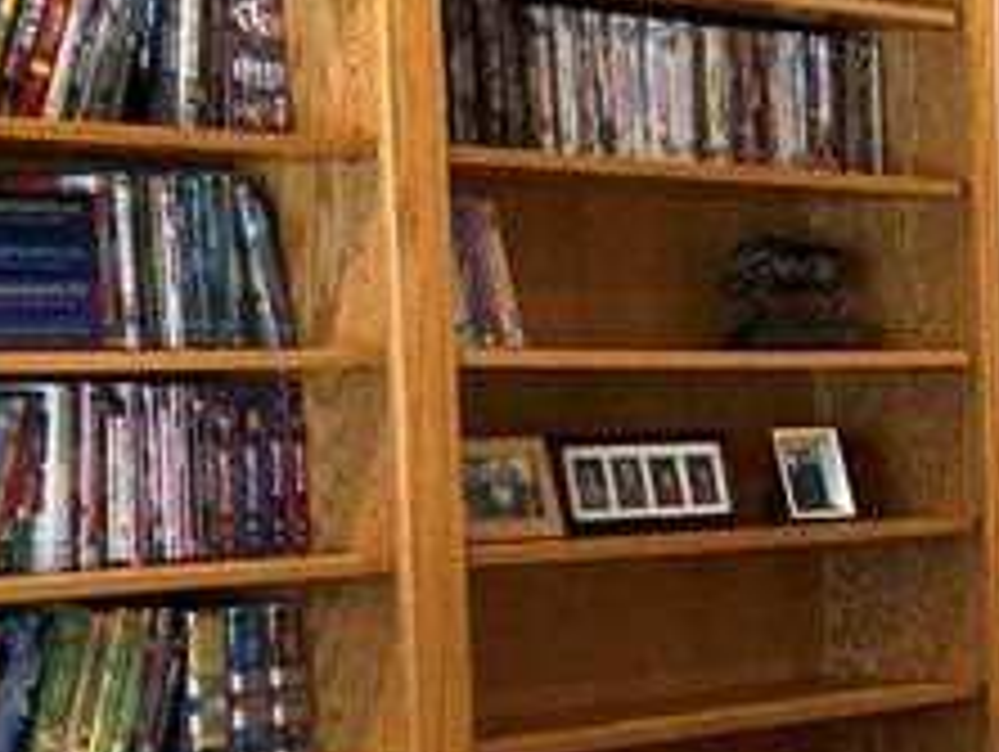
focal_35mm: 129
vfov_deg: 11.4
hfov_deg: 13.6
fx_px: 3727
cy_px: 716
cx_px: 1818
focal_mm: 3.99
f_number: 1.8
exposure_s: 1/60
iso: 250
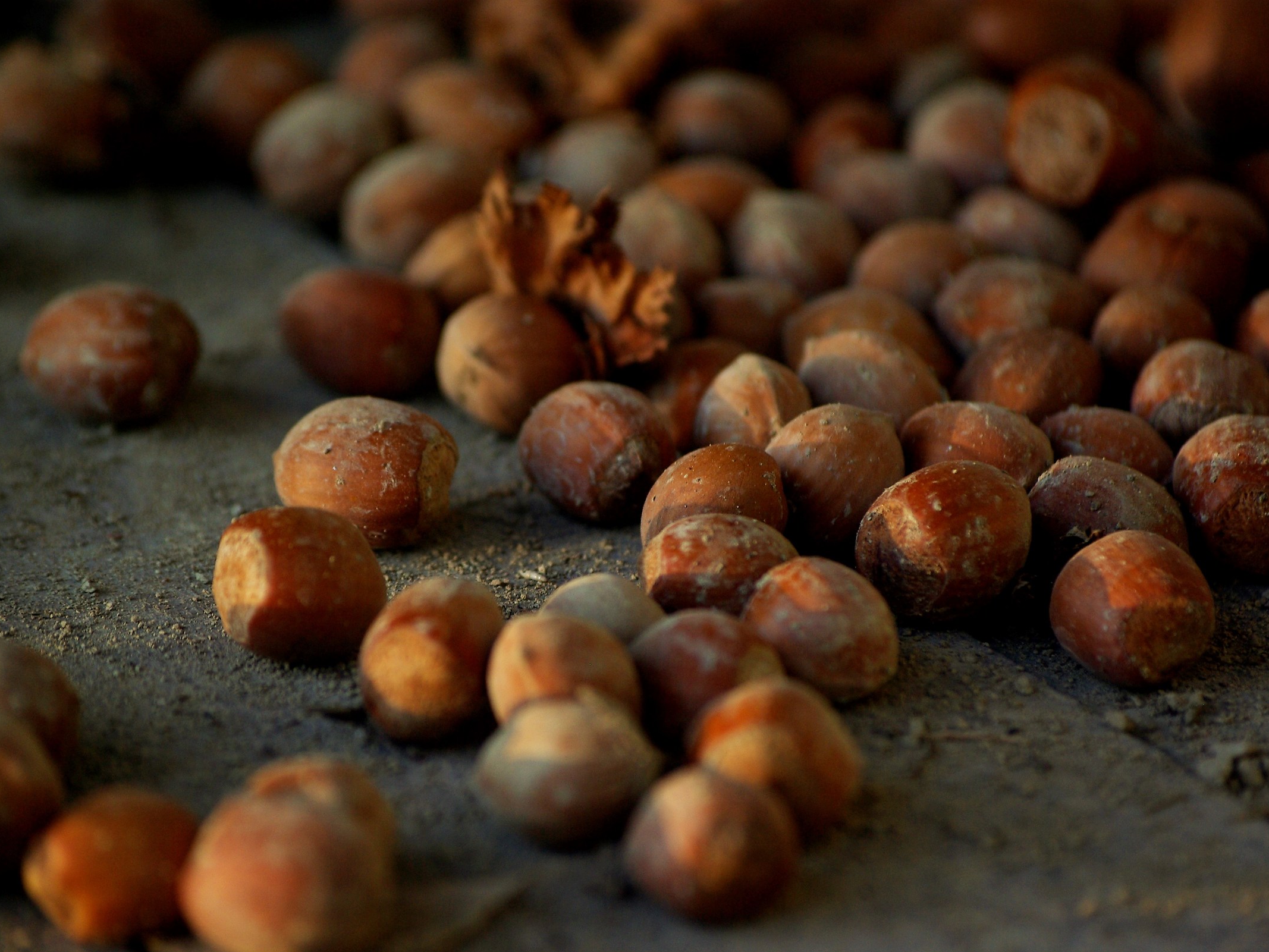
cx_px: 616
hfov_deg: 7.2
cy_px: 477
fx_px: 10119
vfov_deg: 5.4
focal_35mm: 276
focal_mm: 170
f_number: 5.6
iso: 200
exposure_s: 1/160
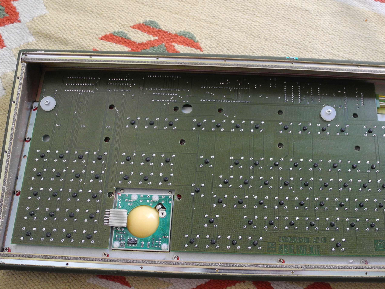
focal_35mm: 40
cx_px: 244
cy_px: 144
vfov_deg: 36.0
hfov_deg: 46.3
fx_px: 445
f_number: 2.8
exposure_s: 1/20
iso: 293
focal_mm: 6
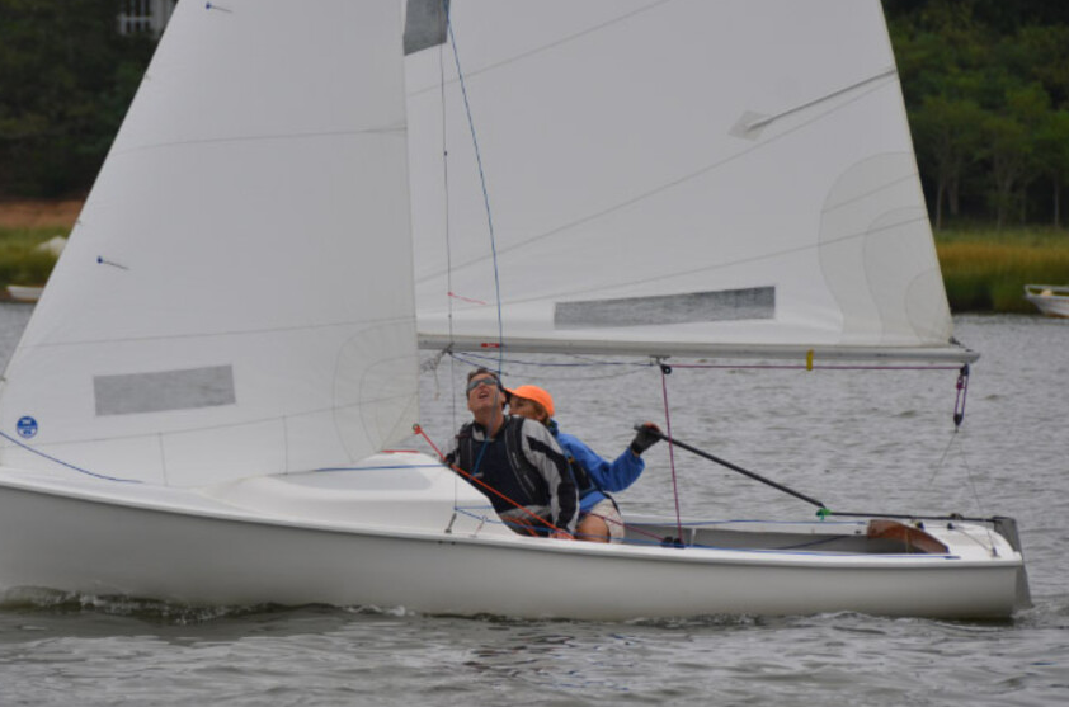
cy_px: 370
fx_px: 9183
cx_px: 512
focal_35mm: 310
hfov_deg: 6.7
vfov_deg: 4.4
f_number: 6.3
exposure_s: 1/640
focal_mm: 170
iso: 200
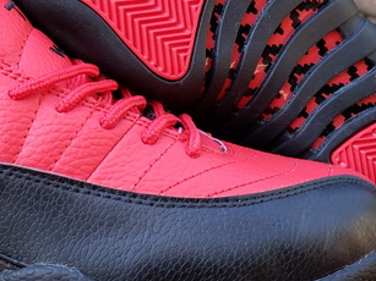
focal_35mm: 66
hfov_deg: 28.8
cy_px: 67
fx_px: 717
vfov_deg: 22.0
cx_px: 77
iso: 64
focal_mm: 4.3
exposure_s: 1/120
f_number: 1.5
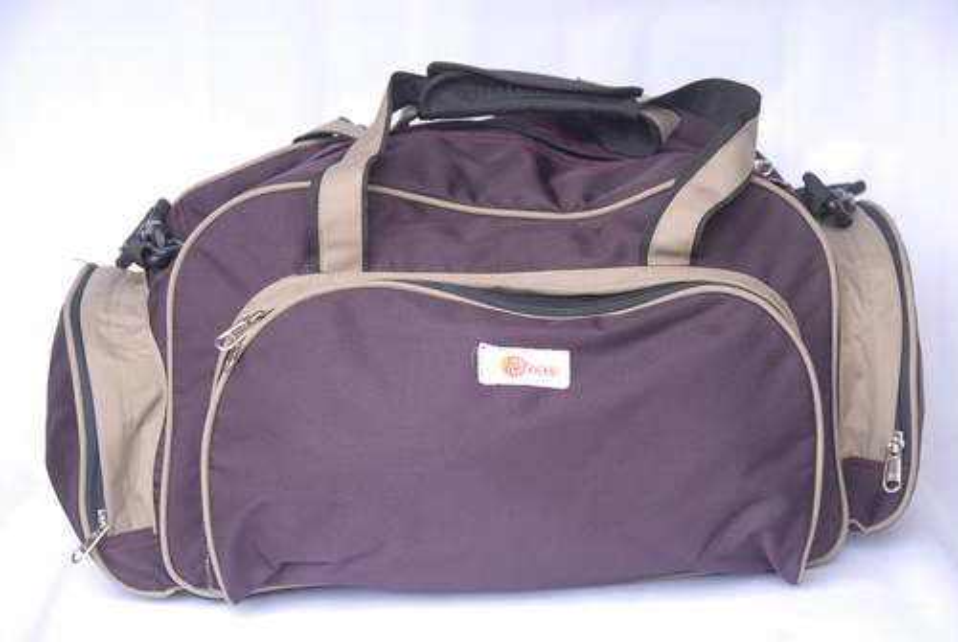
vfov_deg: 14.8
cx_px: 479
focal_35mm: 93
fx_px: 2478
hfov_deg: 21.9
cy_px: 321
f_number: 5.6
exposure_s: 1/60
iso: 400
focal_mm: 62
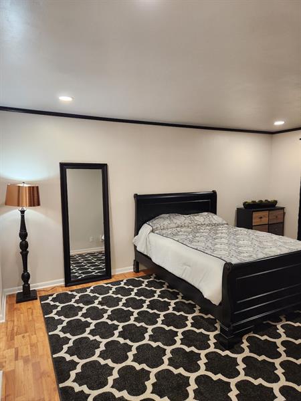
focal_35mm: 23
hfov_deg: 58.9
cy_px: 200
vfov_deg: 73.9
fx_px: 267
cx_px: 150
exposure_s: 1/120
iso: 320
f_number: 1.8
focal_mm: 5.4
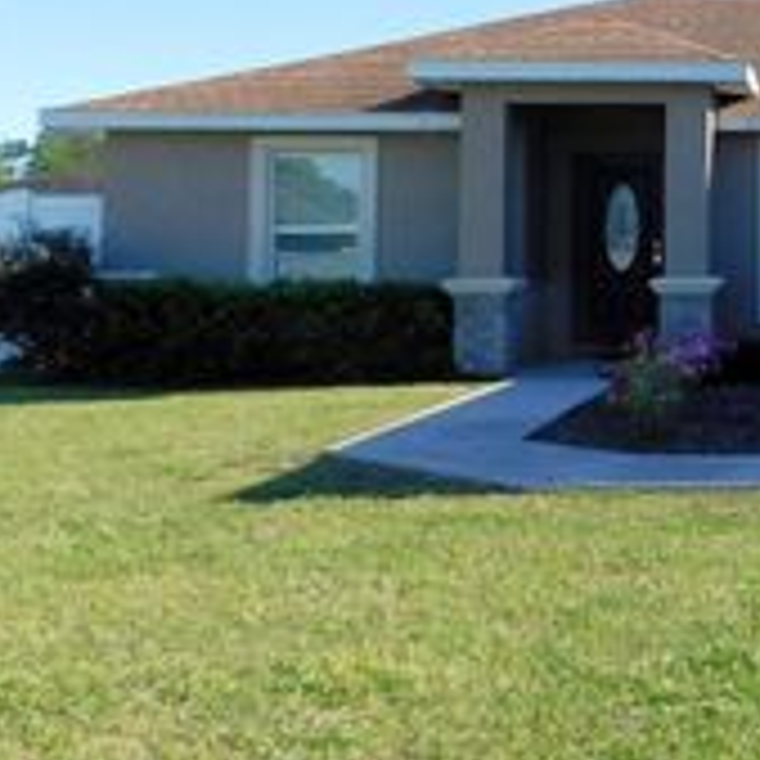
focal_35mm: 60
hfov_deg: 23.9
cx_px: 1070
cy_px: 166
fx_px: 1490
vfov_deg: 28.1
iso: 125
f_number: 3
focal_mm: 4
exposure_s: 1/1000
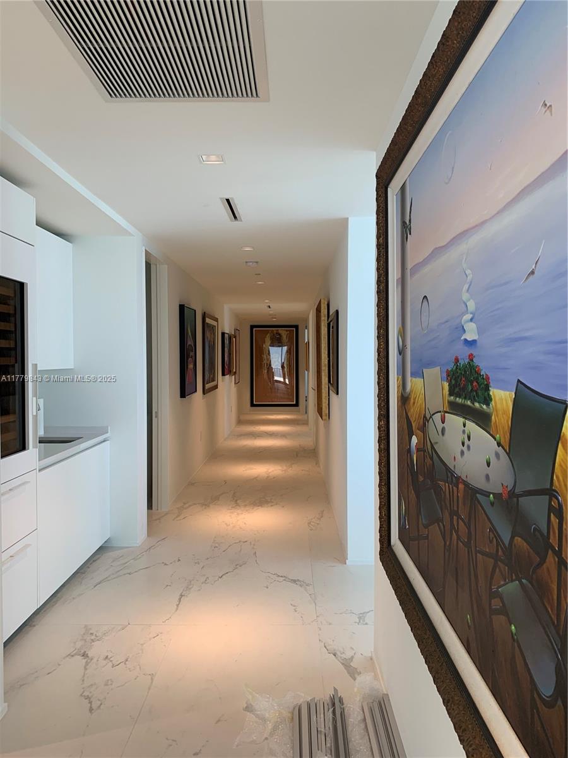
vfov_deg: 67.3
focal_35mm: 26
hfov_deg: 53.1
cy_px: 379
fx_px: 569
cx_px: 284
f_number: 1.8
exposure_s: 1/60
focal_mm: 4.25
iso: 64
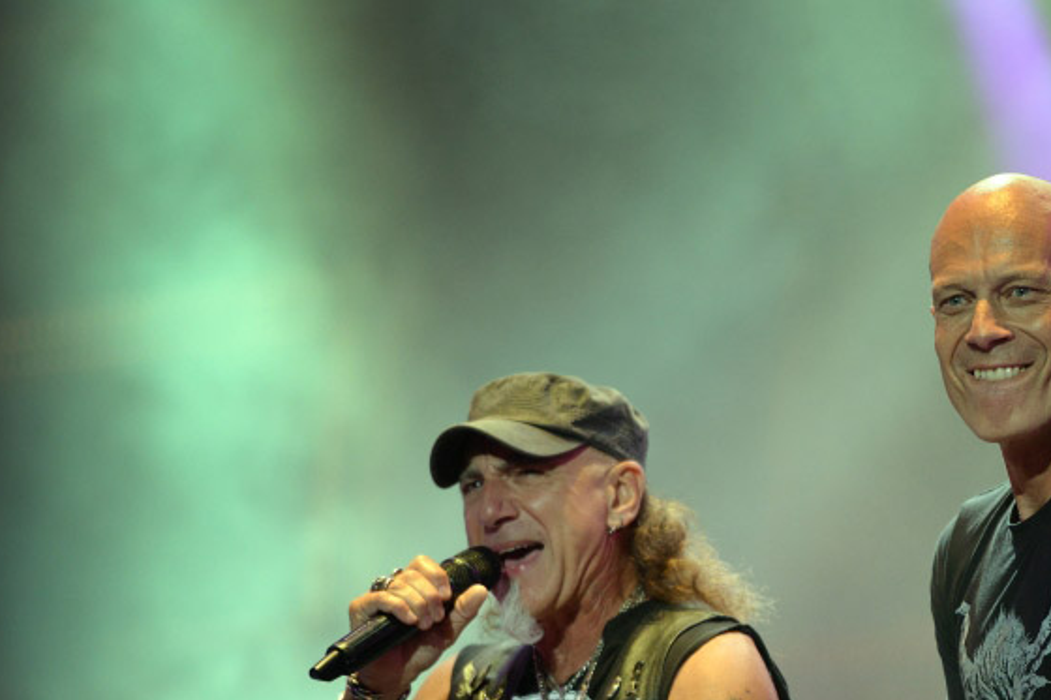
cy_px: 498
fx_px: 9806
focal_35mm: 336
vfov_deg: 4.1
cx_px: 871
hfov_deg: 6.1
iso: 2000
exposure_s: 1/1000
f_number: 3.2
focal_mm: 200
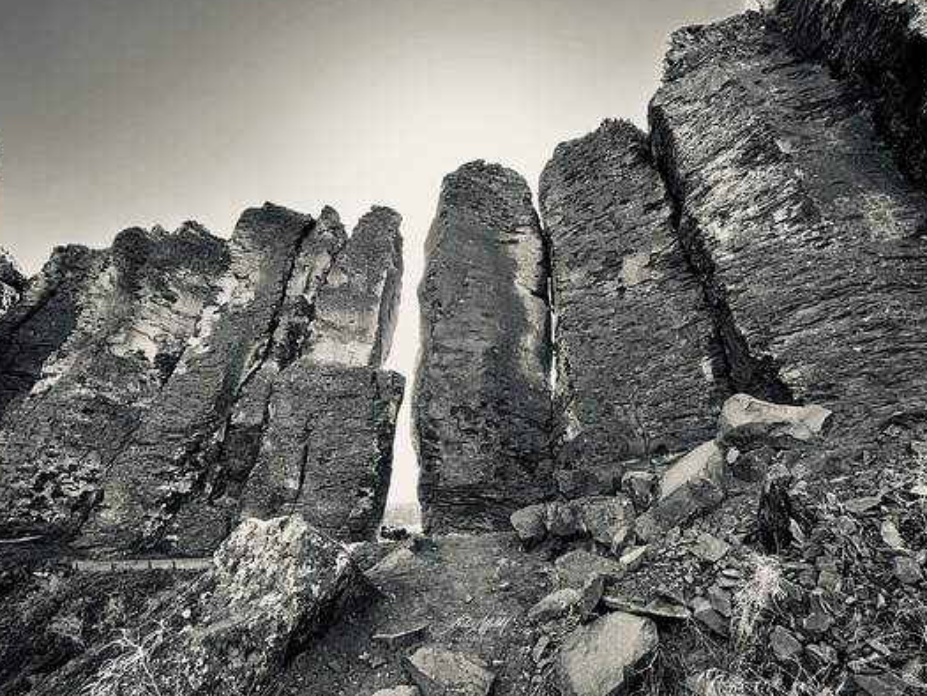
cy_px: 314
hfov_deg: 94.5
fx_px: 429
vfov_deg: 77.9
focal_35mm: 16
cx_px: 448
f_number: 2.2
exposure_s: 1/363
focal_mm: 2.22
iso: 40
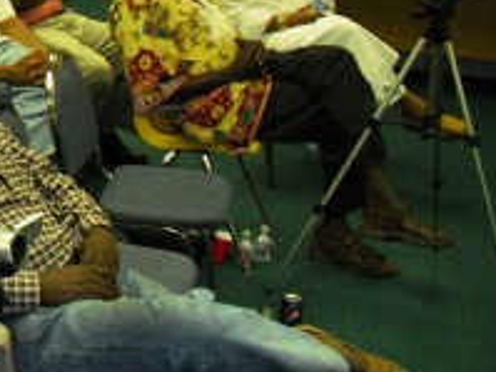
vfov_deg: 17.7
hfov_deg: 22.7
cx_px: -57
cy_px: -15
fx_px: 1160
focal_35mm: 81
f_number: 3.1
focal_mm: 6.3
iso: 400
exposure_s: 1/60
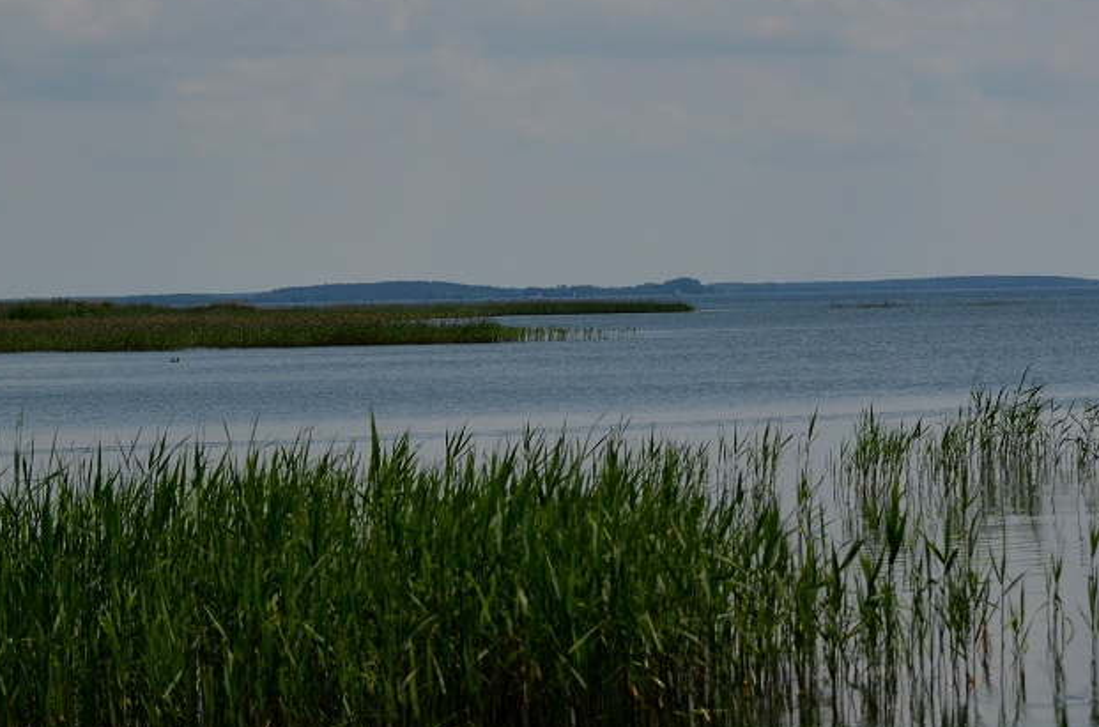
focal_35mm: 169
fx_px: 5147
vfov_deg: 8.1
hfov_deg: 12.2
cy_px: 318
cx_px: 665
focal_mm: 70
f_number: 4.5
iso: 280
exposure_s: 1/8000
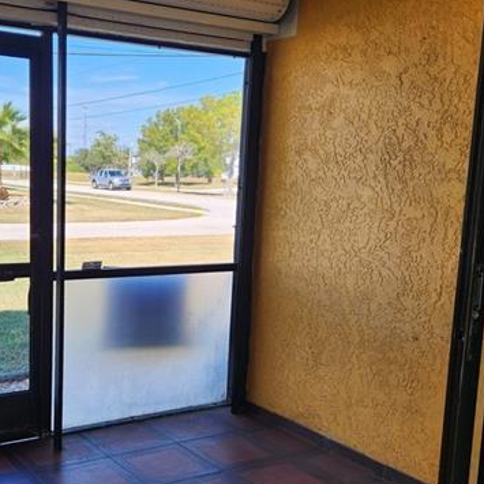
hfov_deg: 37.7
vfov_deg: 38.3
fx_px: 696
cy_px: 274
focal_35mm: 44
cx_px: 145
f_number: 1.8
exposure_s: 1/180
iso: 20
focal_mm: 5.4
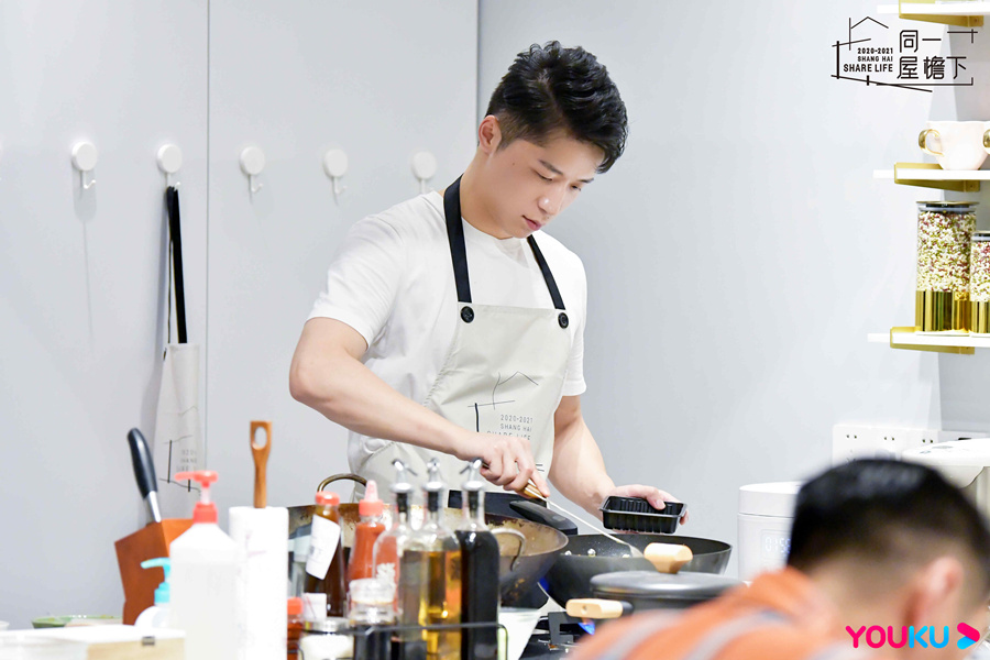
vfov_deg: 6.8
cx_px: 495
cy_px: 330
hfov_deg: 10.2
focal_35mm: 202
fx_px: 5568
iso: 4000
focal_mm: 135
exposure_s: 1/200
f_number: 3.2
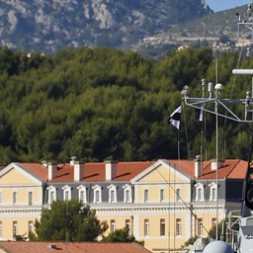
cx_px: 727
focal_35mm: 929
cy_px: 241
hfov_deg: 1.9
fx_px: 7682
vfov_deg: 1.9
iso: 200
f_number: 7.1
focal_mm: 175
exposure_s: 1/800
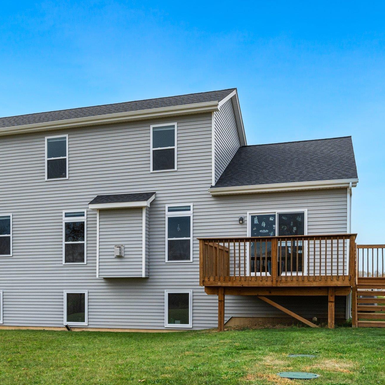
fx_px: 503
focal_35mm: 40
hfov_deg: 41.5
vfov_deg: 41.9
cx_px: 144
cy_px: 197
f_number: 4
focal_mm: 20
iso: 800
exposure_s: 1/4000
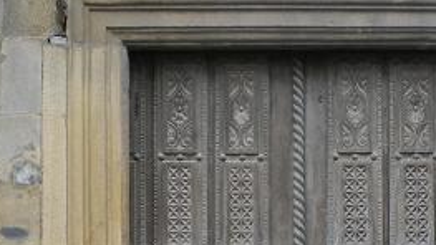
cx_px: 320
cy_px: 315
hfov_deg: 25.3
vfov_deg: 14.0
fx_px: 960
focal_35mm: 83
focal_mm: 6.3
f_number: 3.1
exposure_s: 1/50
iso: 64
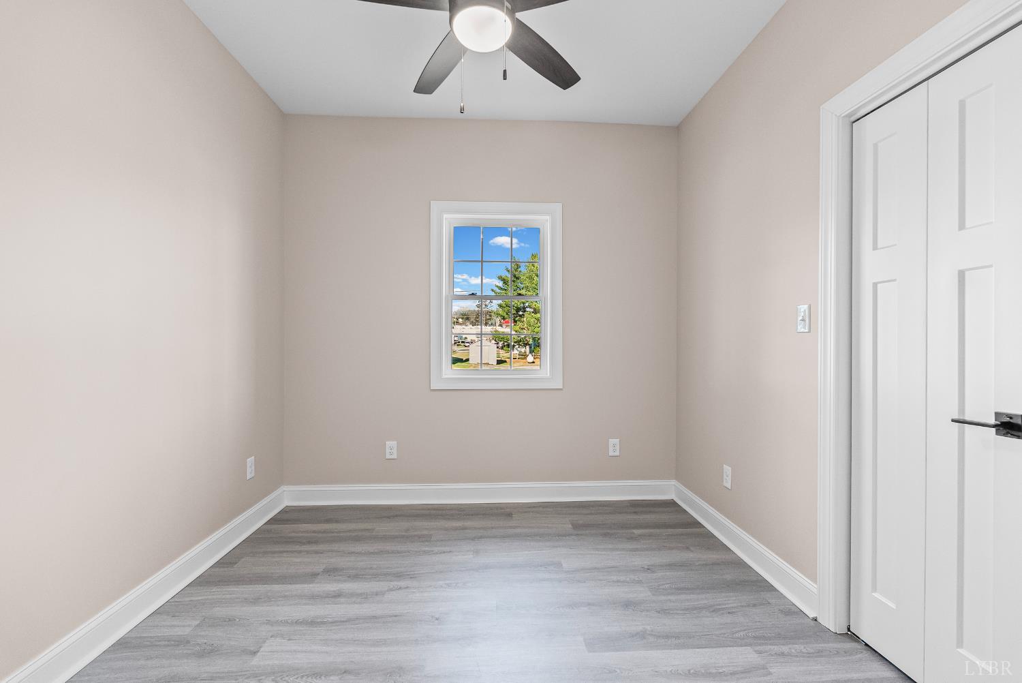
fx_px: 454
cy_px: 342
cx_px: 511
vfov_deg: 73.8
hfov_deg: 96.7
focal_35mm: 16
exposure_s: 1/13
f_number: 8
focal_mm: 16
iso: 2000
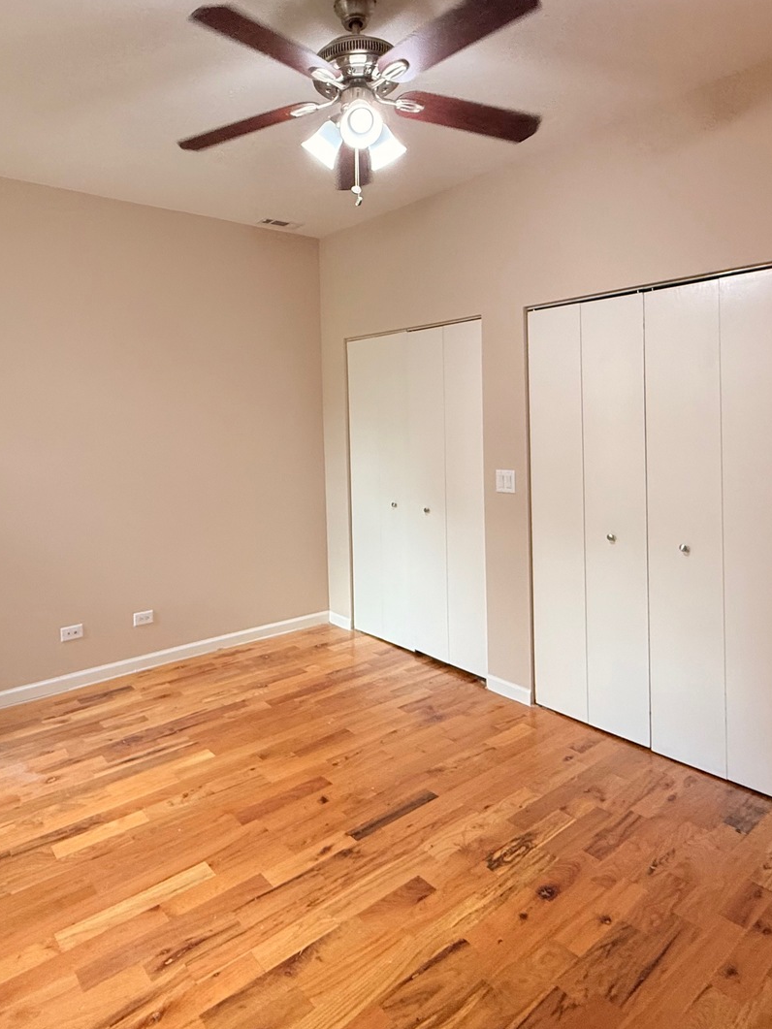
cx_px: 317
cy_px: 516
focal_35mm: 19
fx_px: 565
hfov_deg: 68.2
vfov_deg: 84.7
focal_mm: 2.22
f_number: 2.2
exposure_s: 1/120
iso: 320
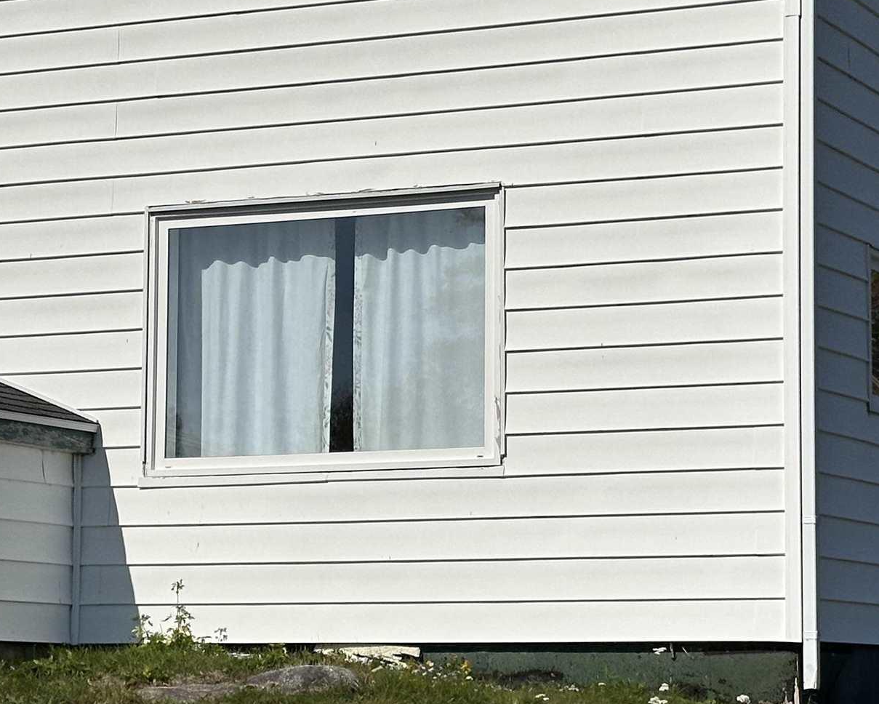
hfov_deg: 16.2
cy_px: 362
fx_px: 3097
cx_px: 386
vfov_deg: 13.0
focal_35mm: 119
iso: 64
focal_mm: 6.86
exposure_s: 1/18868
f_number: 1.78
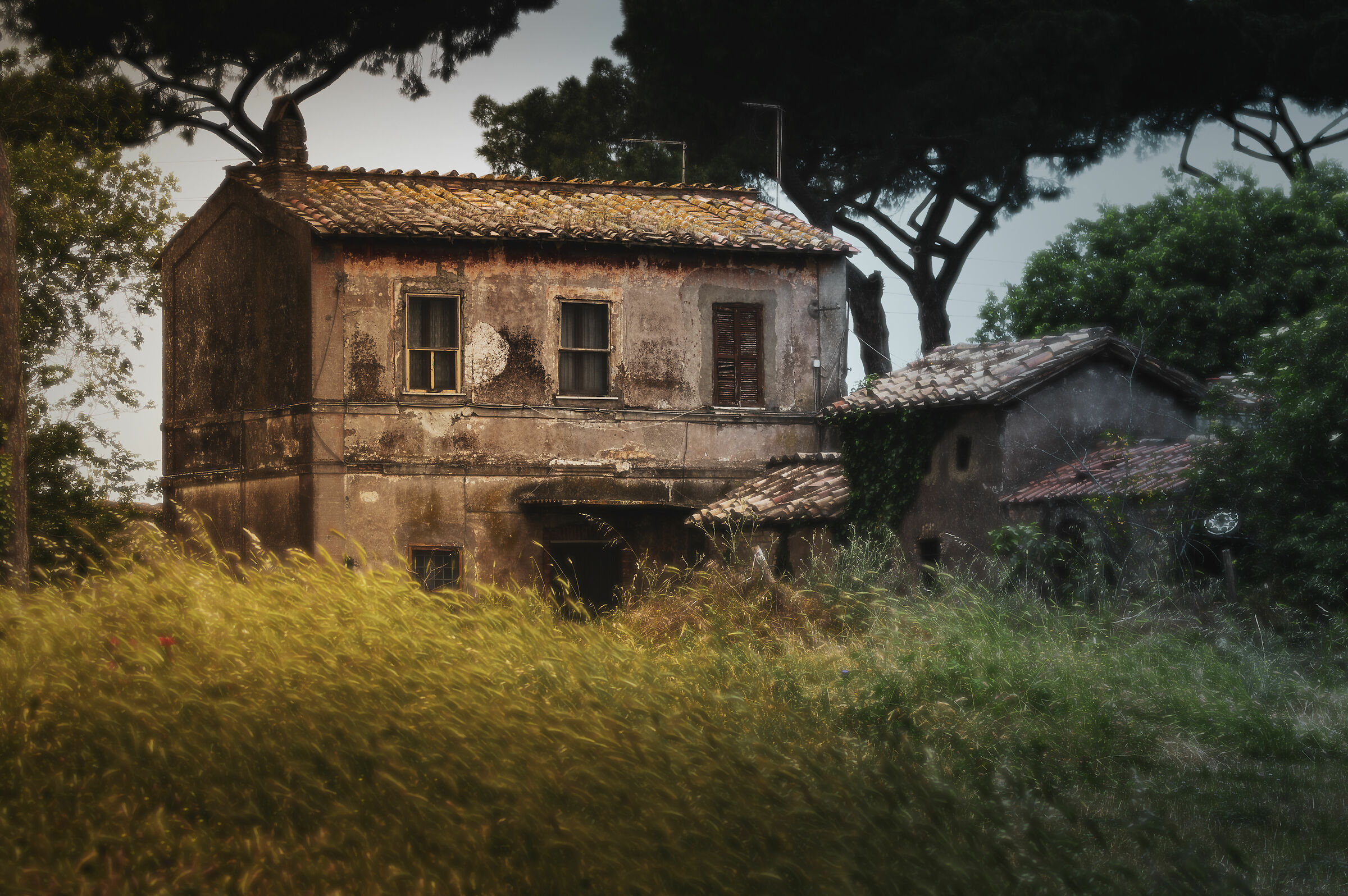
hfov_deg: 19.5
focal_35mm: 105
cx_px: 674
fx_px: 3928
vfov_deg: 13.0
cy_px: 448
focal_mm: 70
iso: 180
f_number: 5.6
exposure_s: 1/500
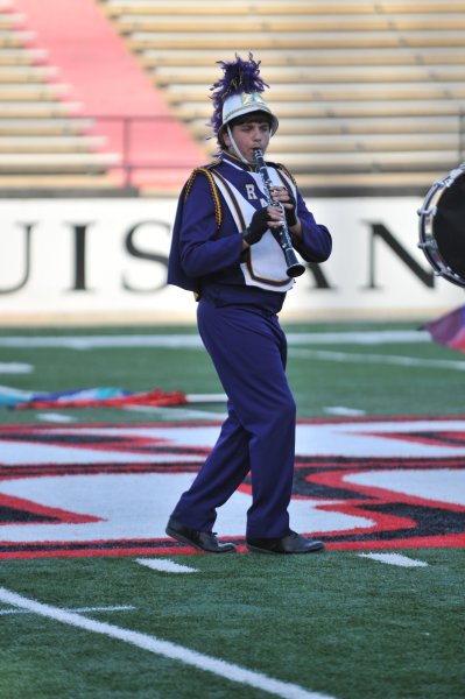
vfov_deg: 6.9
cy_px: 350
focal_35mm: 300
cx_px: 232
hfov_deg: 4.6
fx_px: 5822
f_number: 2.8
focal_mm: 200
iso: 200
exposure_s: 1/1000
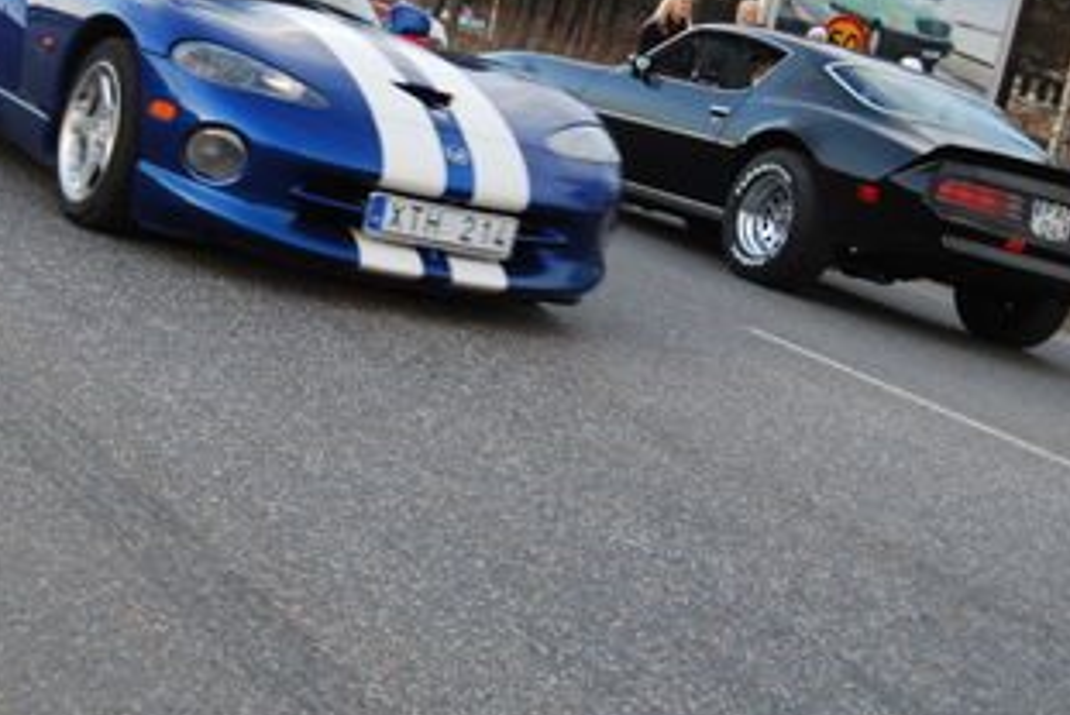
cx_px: 306
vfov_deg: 18.3
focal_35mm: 74
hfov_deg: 27.1
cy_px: 131
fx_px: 2201
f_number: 4.5
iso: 200
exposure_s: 1/80
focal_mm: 24
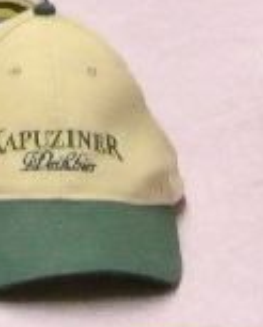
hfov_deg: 4.4
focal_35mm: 353
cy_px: -430
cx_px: -177
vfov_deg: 5.3
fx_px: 3424
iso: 2500
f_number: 4.2
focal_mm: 15.1
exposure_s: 1/60
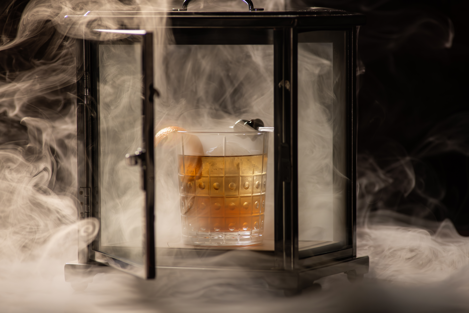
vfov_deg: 7.6
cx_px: 234
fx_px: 2345
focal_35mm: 180
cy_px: 156
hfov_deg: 11.4
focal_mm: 180
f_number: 3.2
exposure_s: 1/500
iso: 1000
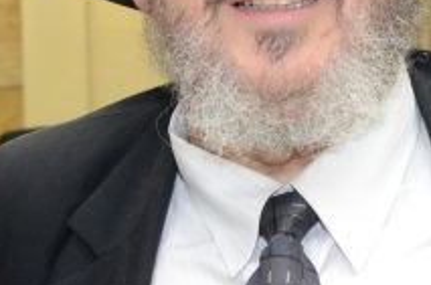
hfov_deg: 10.1
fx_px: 2413
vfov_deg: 6.8
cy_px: 107
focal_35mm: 202
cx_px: -69
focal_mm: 28
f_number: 5.6
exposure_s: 1/100
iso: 1600
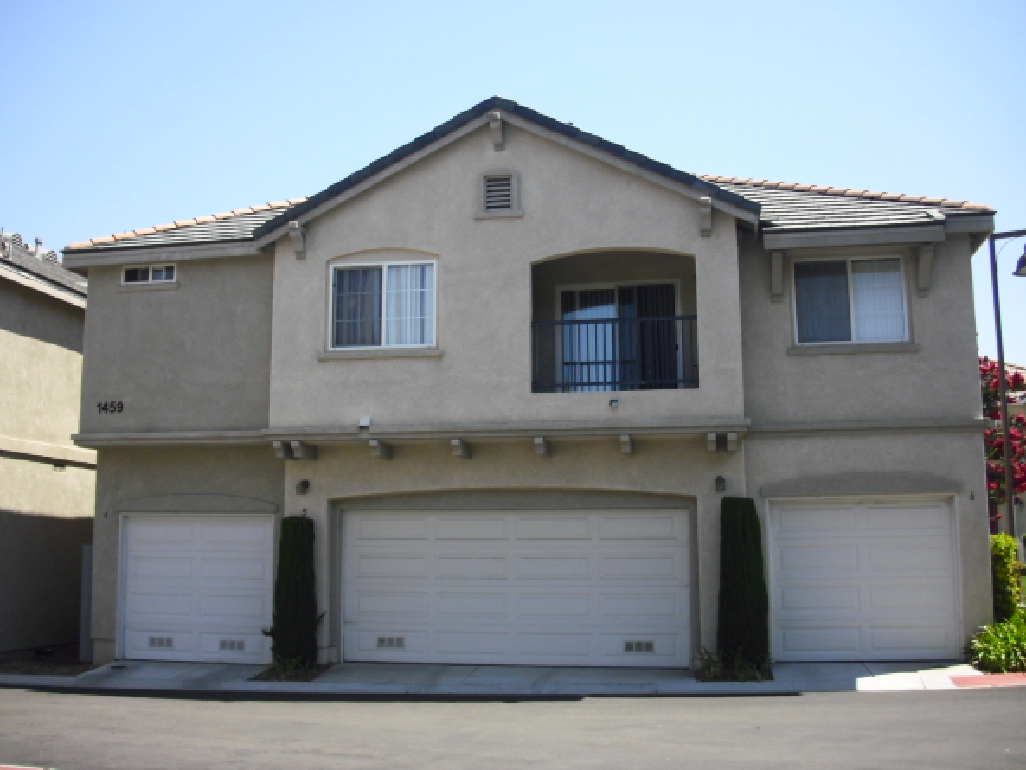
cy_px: 362
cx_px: 509
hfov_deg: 45.8
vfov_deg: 35.1
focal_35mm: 41
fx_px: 1215
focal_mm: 6.2
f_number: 8
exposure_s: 1/125
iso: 100
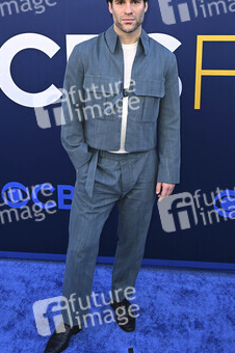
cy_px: 156
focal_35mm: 47
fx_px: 461
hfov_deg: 28.6
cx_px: 116
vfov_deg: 41.9
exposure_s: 1/200
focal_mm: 40
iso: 400
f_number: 5.6
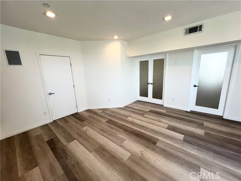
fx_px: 91
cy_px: 90
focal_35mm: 13
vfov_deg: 89.9
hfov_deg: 106.2
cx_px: 120
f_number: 1.8
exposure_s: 1/120
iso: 80
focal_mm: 1.57
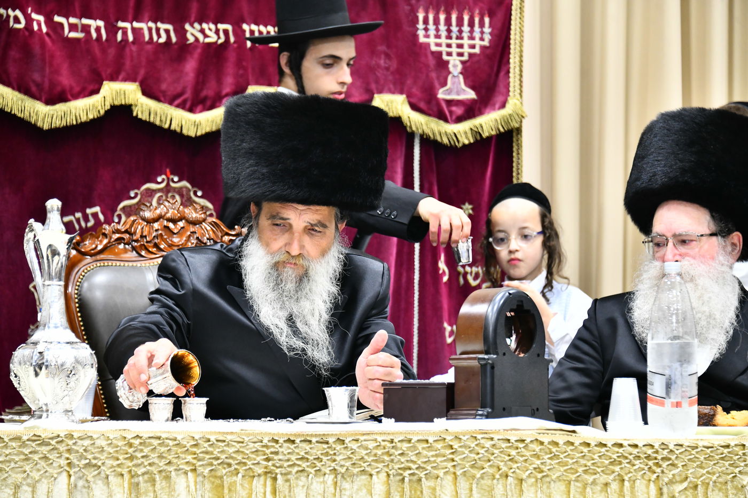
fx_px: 2804
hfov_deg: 15.2
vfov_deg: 10.2
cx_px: 374
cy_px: 249
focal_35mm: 135
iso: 2000
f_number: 5.6
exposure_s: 1/160
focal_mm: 135
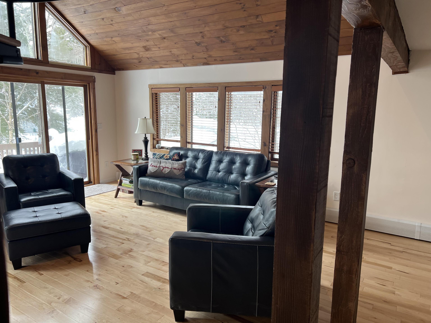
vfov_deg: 53.1
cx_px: 216
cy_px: 162
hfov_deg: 67.3
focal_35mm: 26
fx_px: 324
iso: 64
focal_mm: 5.7
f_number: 1.5
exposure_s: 1/120
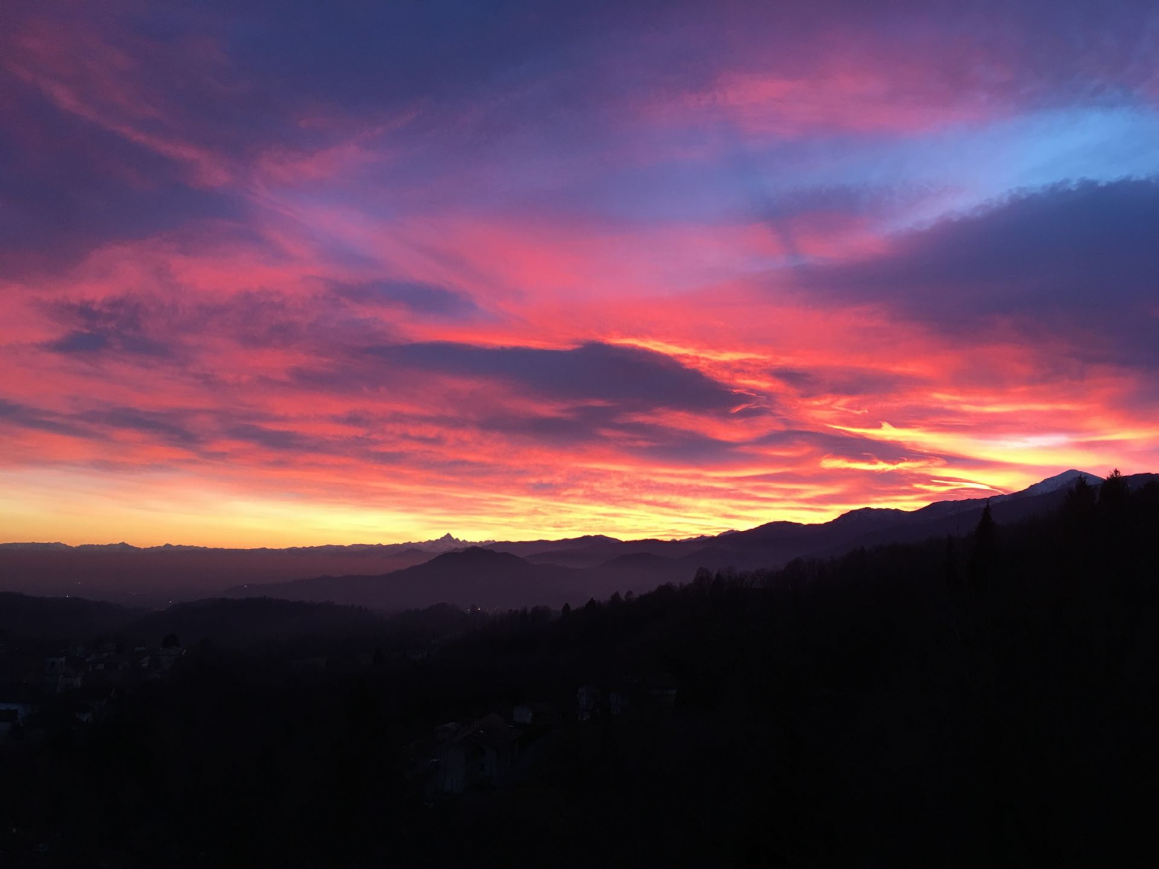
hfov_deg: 61.7
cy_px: 434
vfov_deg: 48.2
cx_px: 580
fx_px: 971
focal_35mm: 29
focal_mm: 4.15
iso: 50
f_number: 2.2
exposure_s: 1/33
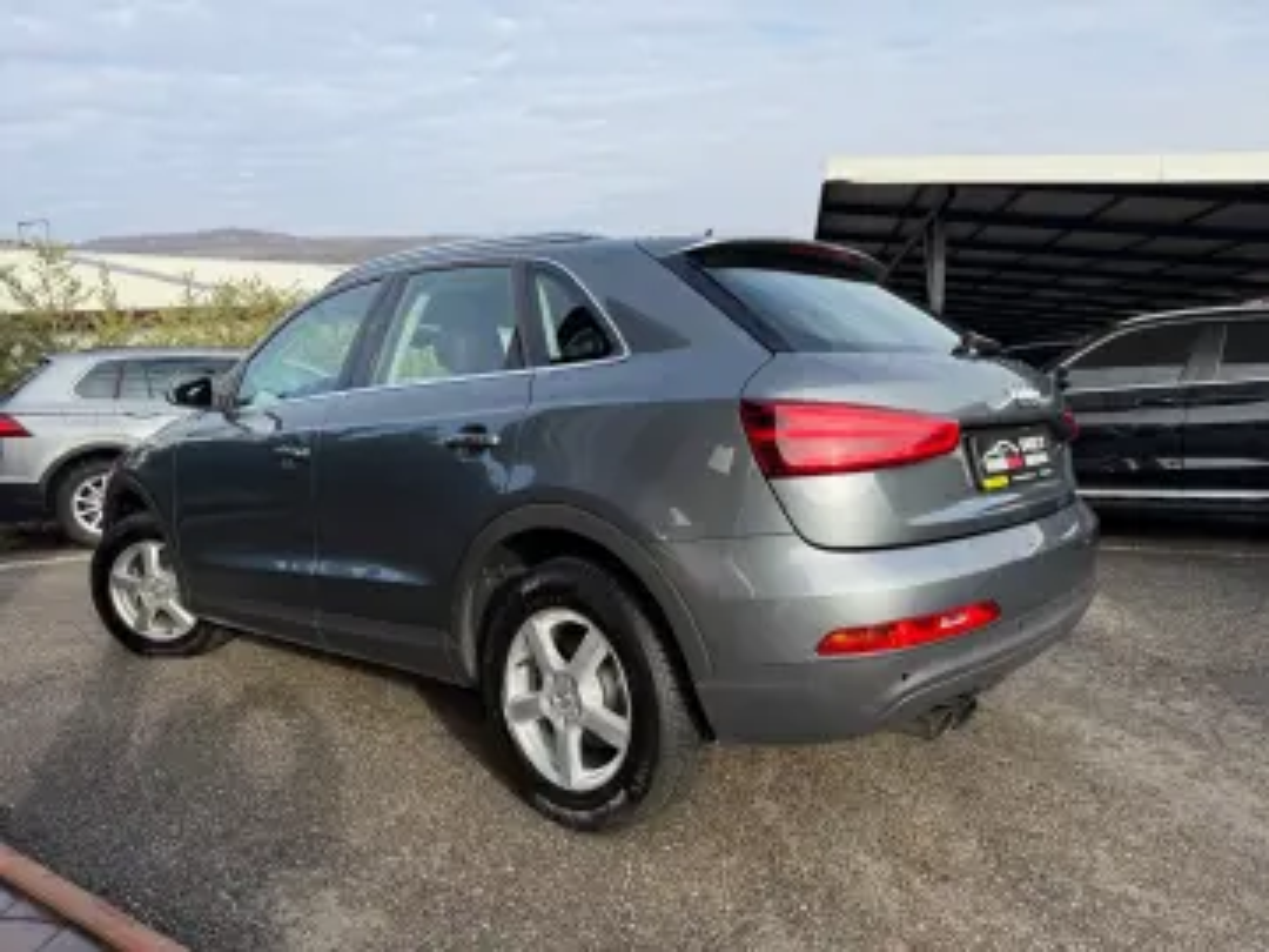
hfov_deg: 71.6
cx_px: 634
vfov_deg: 56.8
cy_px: 476
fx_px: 880
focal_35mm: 24
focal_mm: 6.76
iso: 80
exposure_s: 1/2110
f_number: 1.78
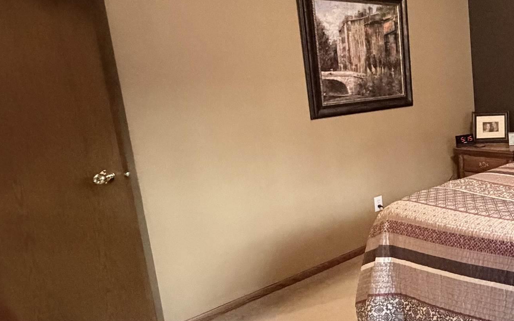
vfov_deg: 36.2
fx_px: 490
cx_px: 566
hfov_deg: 43.0
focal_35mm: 35
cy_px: 142
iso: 1000
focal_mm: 2.22
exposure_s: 1/40
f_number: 2.2
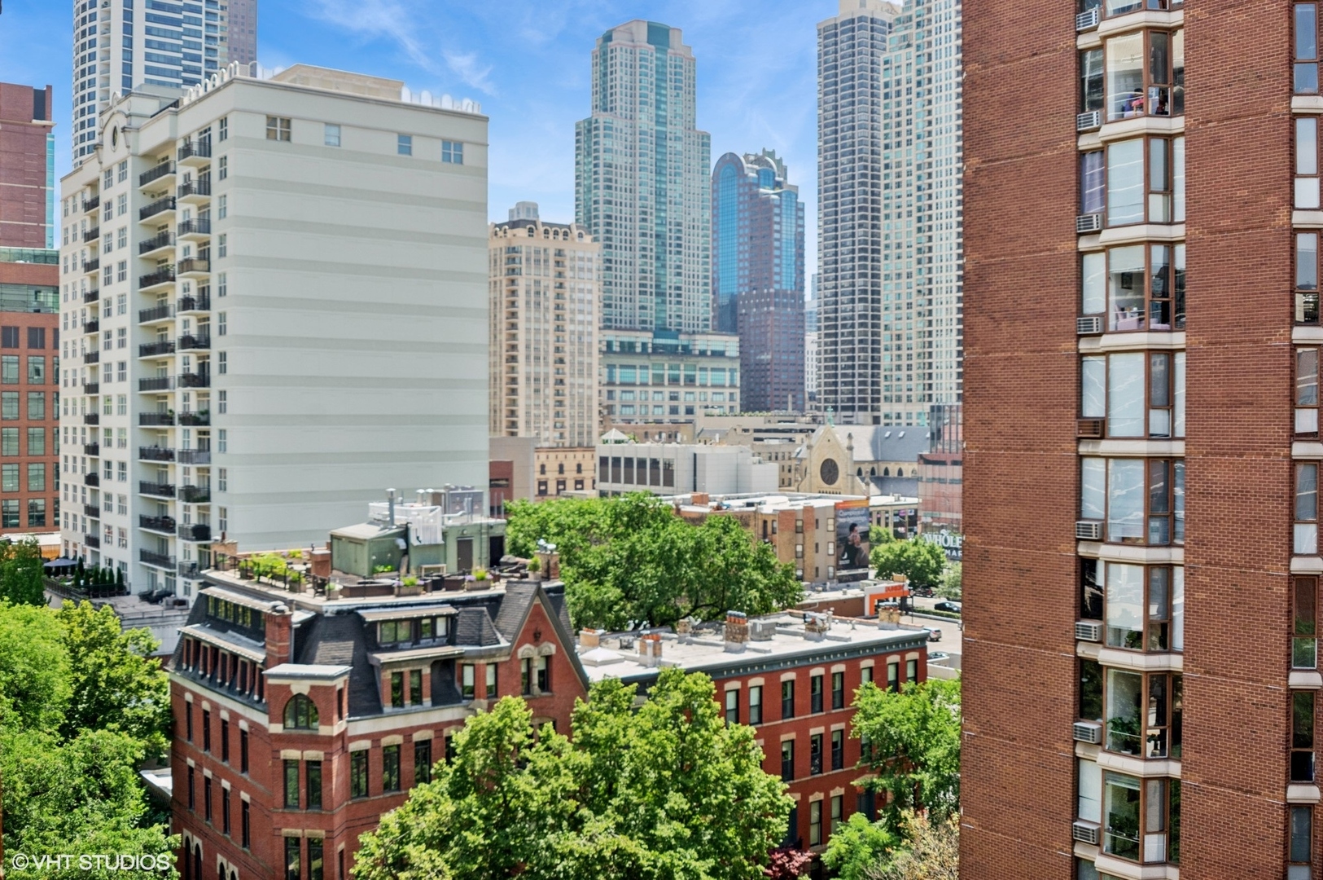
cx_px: 662
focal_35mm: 36
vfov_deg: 36.8
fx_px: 1322
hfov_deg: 53.2
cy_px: 440
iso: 200
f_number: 11
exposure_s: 1/125
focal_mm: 24
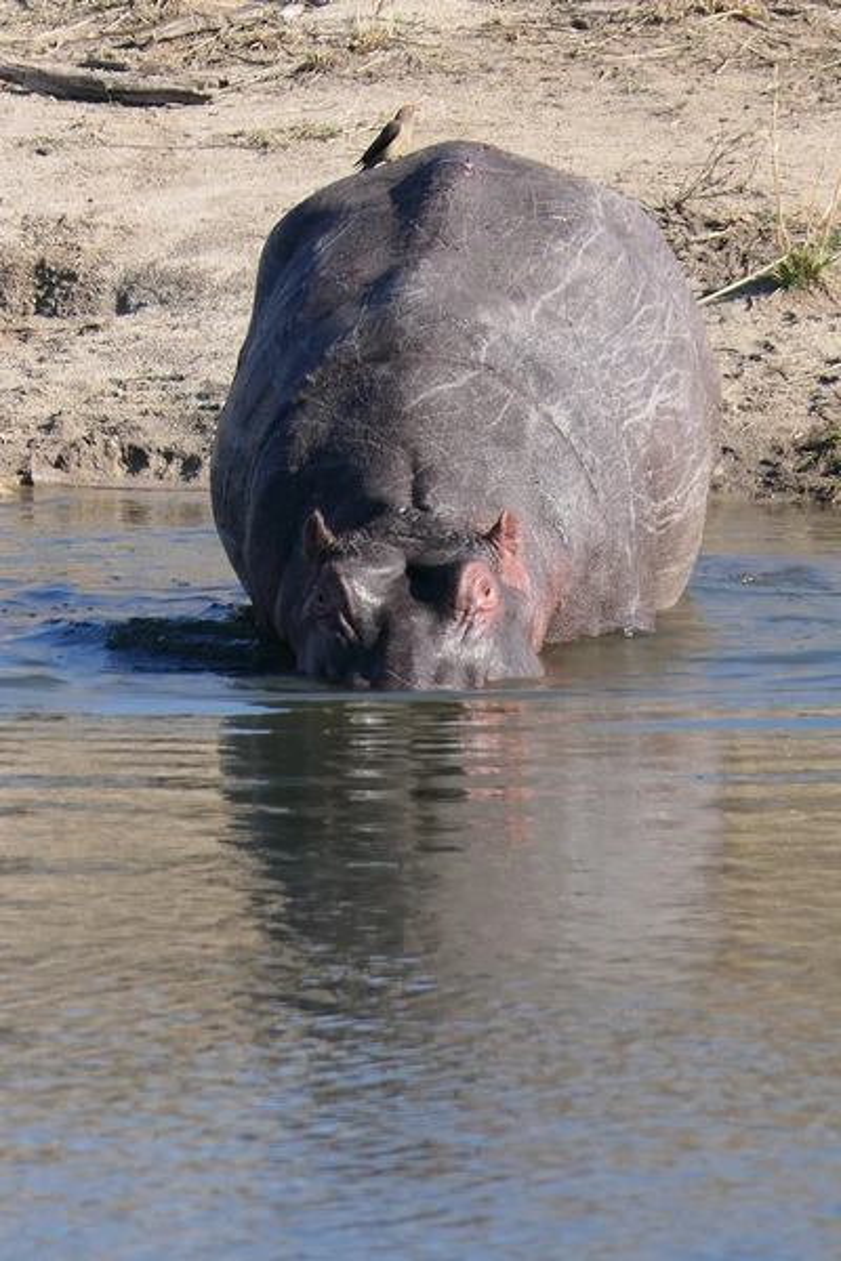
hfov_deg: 1.5
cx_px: 420
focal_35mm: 947
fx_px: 33182
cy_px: 630
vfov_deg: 2.2
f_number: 4.5
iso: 125
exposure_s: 1/500
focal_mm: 176
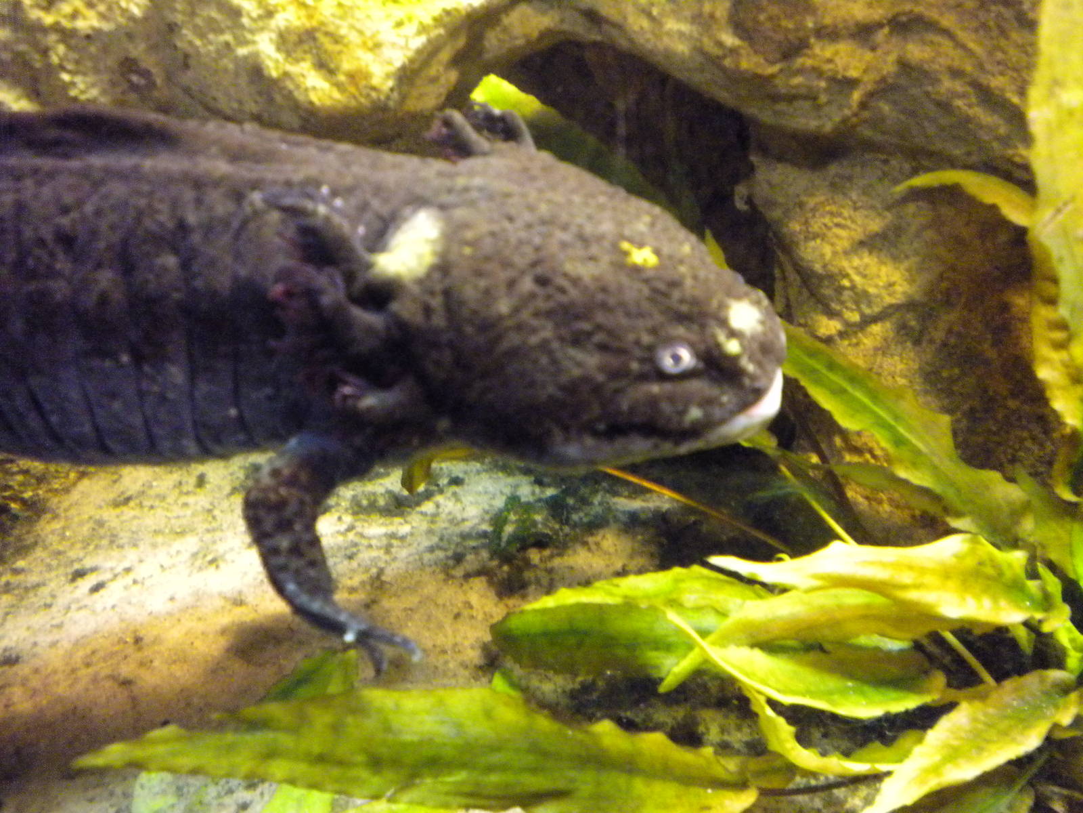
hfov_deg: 52.6
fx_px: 1095
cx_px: 542
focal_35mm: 35
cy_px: 406
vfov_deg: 40.7
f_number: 3.1
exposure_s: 1/11.5
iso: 800
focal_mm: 6.3
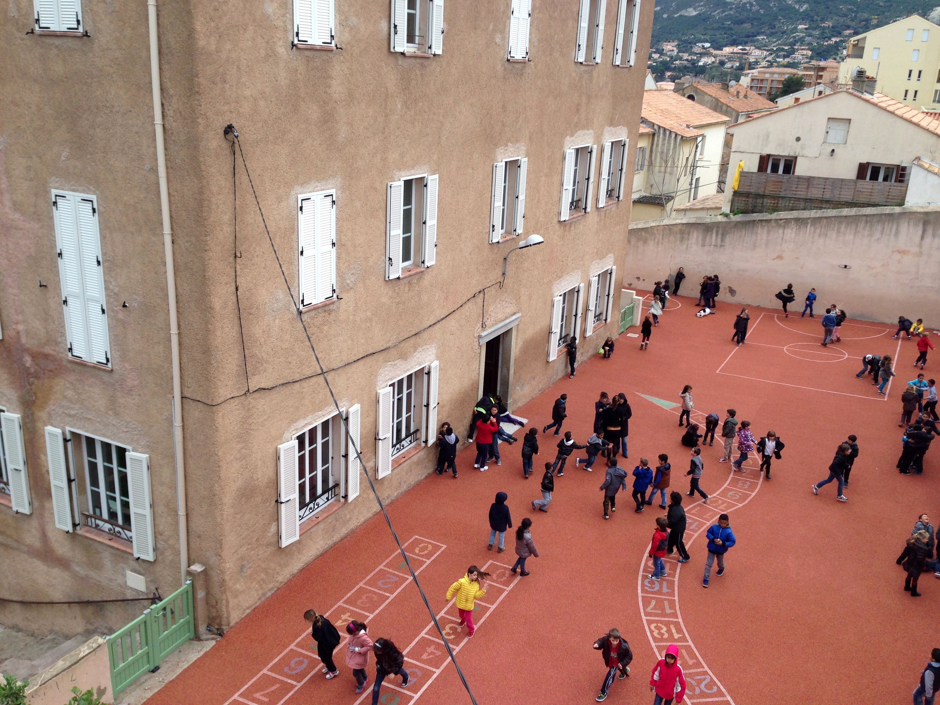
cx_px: 470
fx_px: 896
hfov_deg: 55.4
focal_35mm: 33
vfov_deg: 42.9
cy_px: 352
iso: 50
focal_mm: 4.12
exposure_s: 1/218
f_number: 2.4
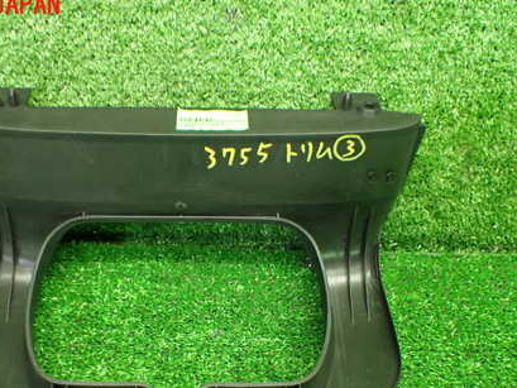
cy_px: 274
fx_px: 657
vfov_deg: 32.5
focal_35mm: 44
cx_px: 210
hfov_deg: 42.7
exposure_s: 1/60
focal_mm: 5.4
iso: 800
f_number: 2.3
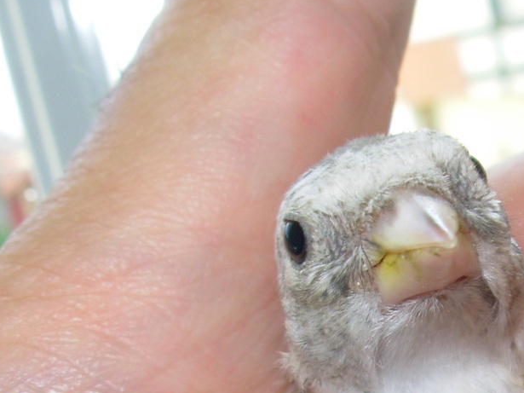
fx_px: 1317
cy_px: 432
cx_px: 464
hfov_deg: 22.0
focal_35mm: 87
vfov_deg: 16.5
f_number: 4.9
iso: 50
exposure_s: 1/32
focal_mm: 6.3
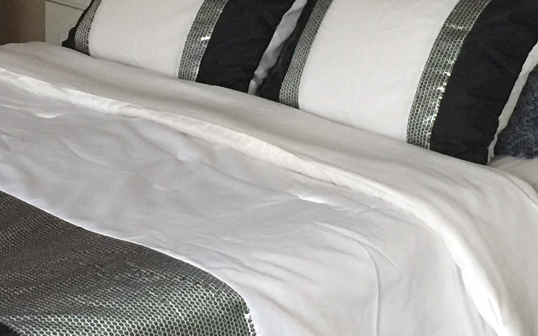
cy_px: 88
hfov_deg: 19.8
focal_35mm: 105
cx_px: 268
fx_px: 1539
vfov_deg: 12.4
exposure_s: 1/4
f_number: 2.2
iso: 80
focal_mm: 4.15
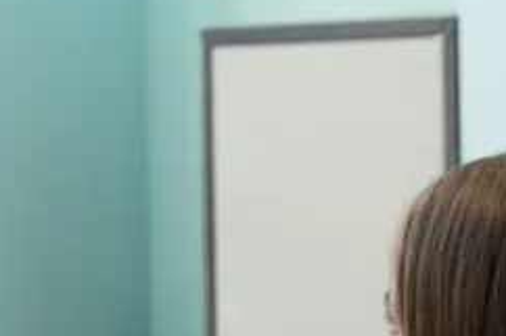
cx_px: 349
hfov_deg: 12.7
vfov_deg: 8.5
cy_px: 316
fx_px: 2261
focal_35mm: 161
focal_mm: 38
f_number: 3.5
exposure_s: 1/100
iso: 200
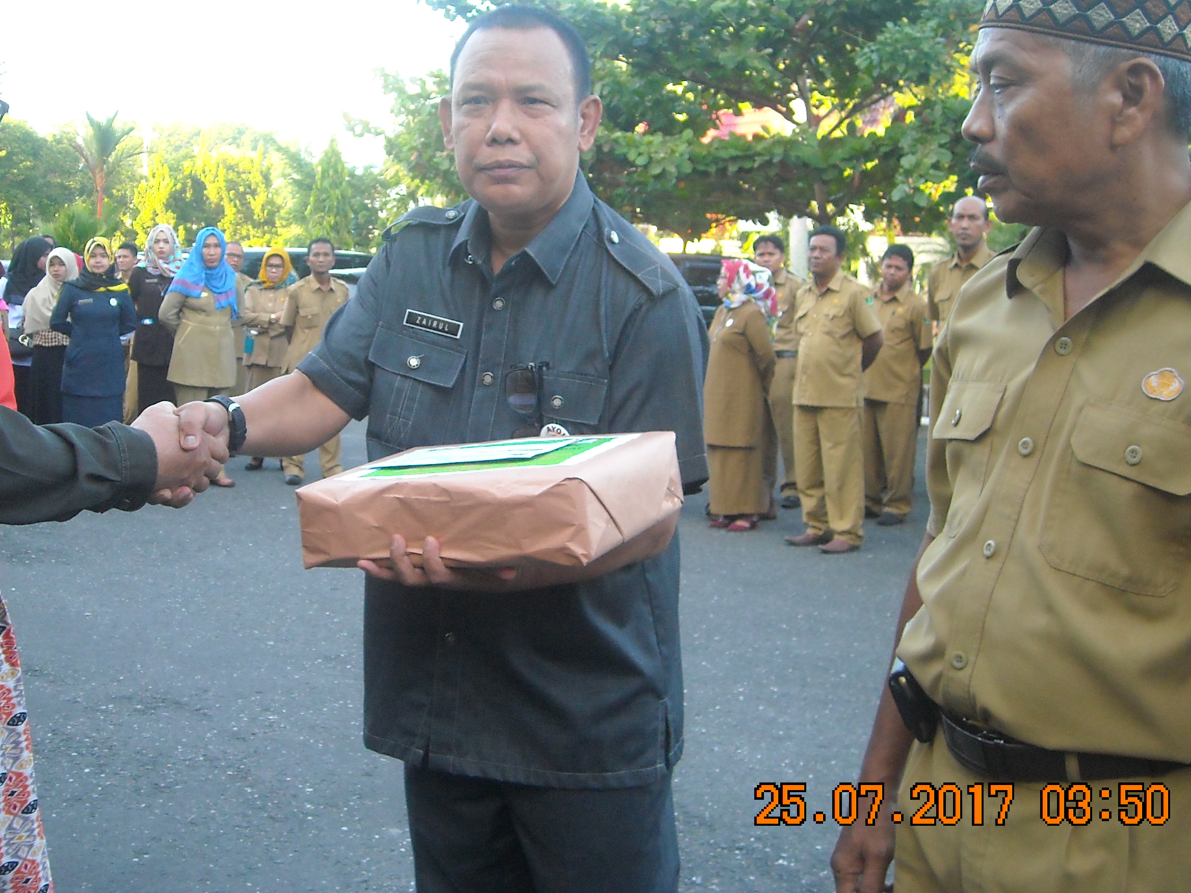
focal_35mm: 46
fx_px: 1583
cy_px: 341
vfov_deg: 31.4
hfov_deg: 41.0
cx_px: 454
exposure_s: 1/168
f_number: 2.8
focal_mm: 5.7
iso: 161
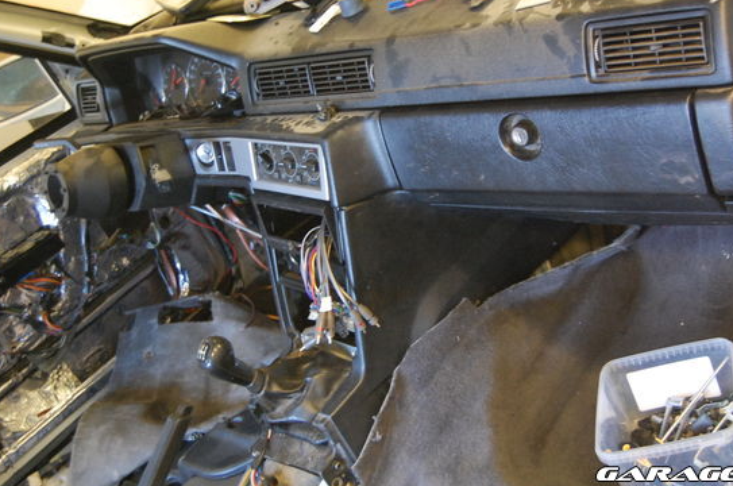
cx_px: 396
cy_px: 201
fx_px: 1077
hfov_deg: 37.6
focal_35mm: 53
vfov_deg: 25.4
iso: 1600
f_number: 4.2
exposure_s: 1/4
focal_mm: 30
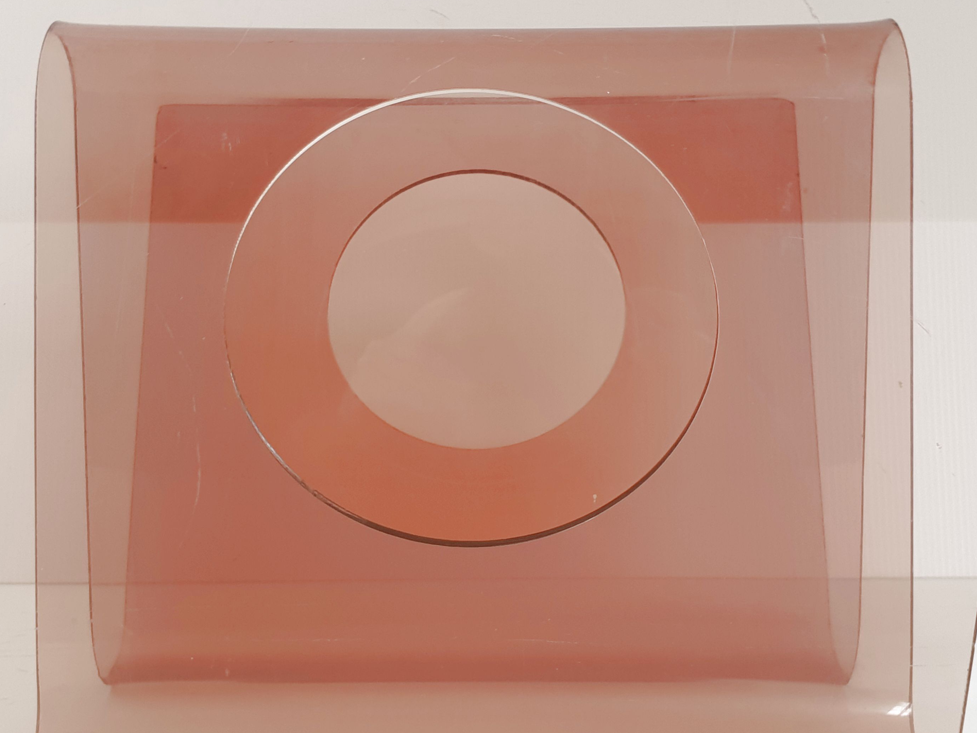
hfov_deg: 49.0
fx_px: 1072
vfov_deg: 37.7
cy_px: 355
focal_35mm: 38
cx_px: 484
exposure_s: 1/50
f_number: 2.4
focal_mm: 4.3
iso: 80
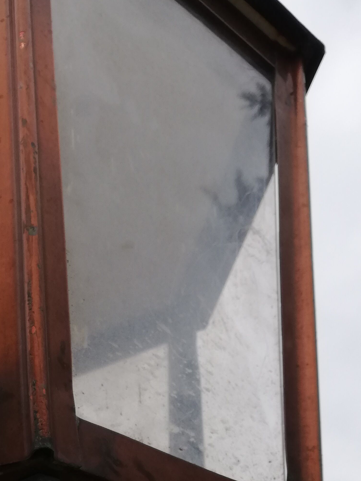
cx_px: 18
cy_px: 526
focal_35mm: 60
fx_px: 834
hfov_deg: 23.6
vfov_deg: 29.2
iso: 50
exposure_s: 1/724
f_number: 2.2
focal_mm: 3.81
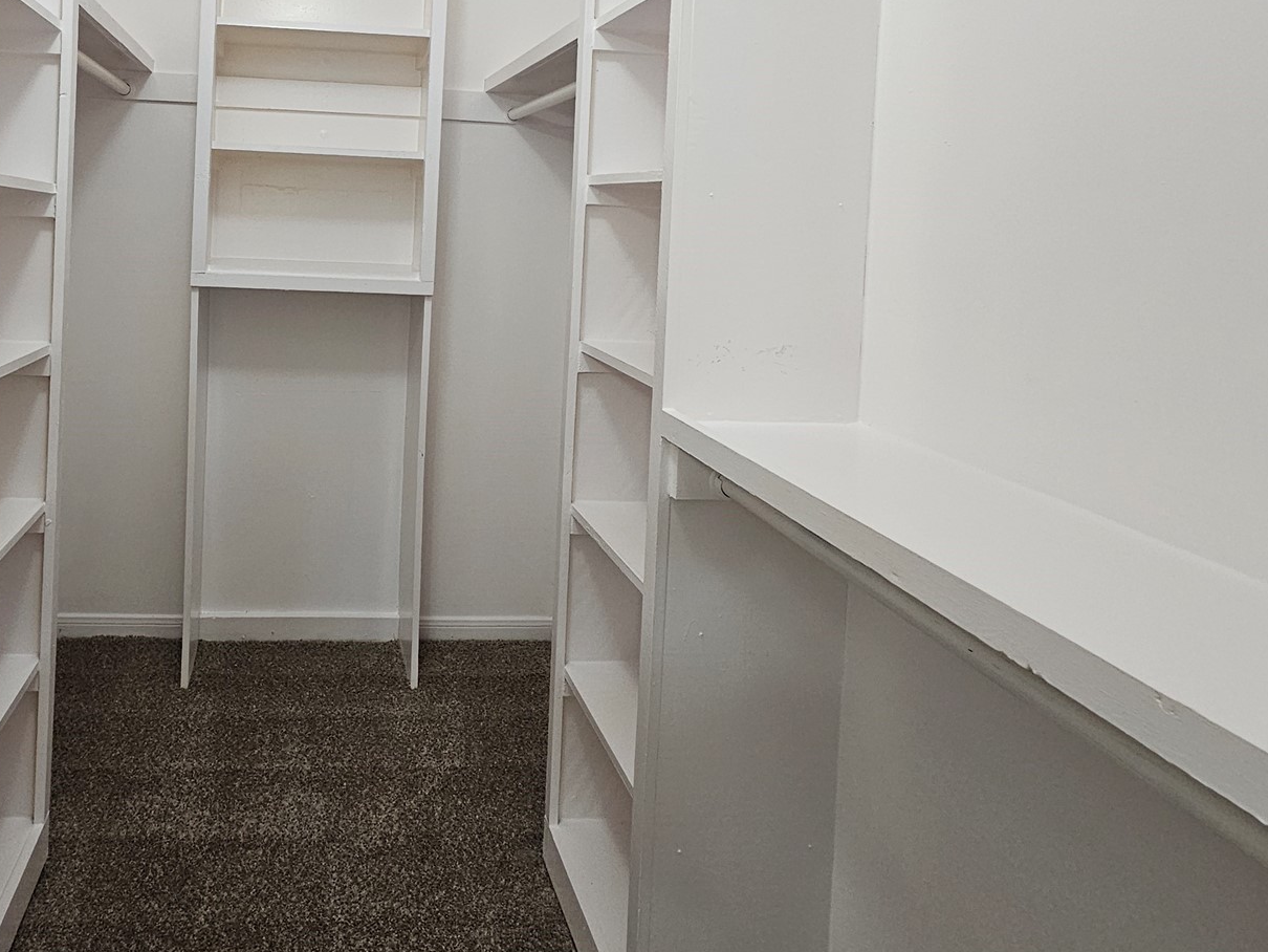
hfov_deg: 72.7
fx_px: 806
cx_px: 370
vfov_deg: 58.4
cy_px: 256
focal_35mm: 22
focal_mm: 2.2
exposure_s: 1/60
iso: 200
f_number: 2.2
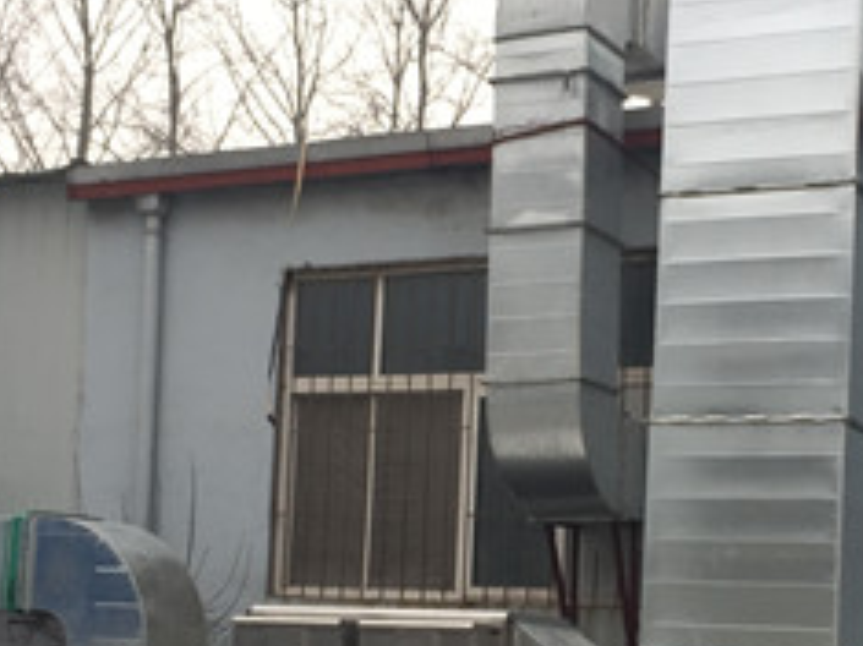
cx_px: 521
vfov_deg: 19.7
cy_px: 496
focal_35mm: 74
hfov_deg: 26.3
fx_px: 1844
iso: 40
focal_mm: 4.15
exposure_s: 1/100
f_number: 2.2
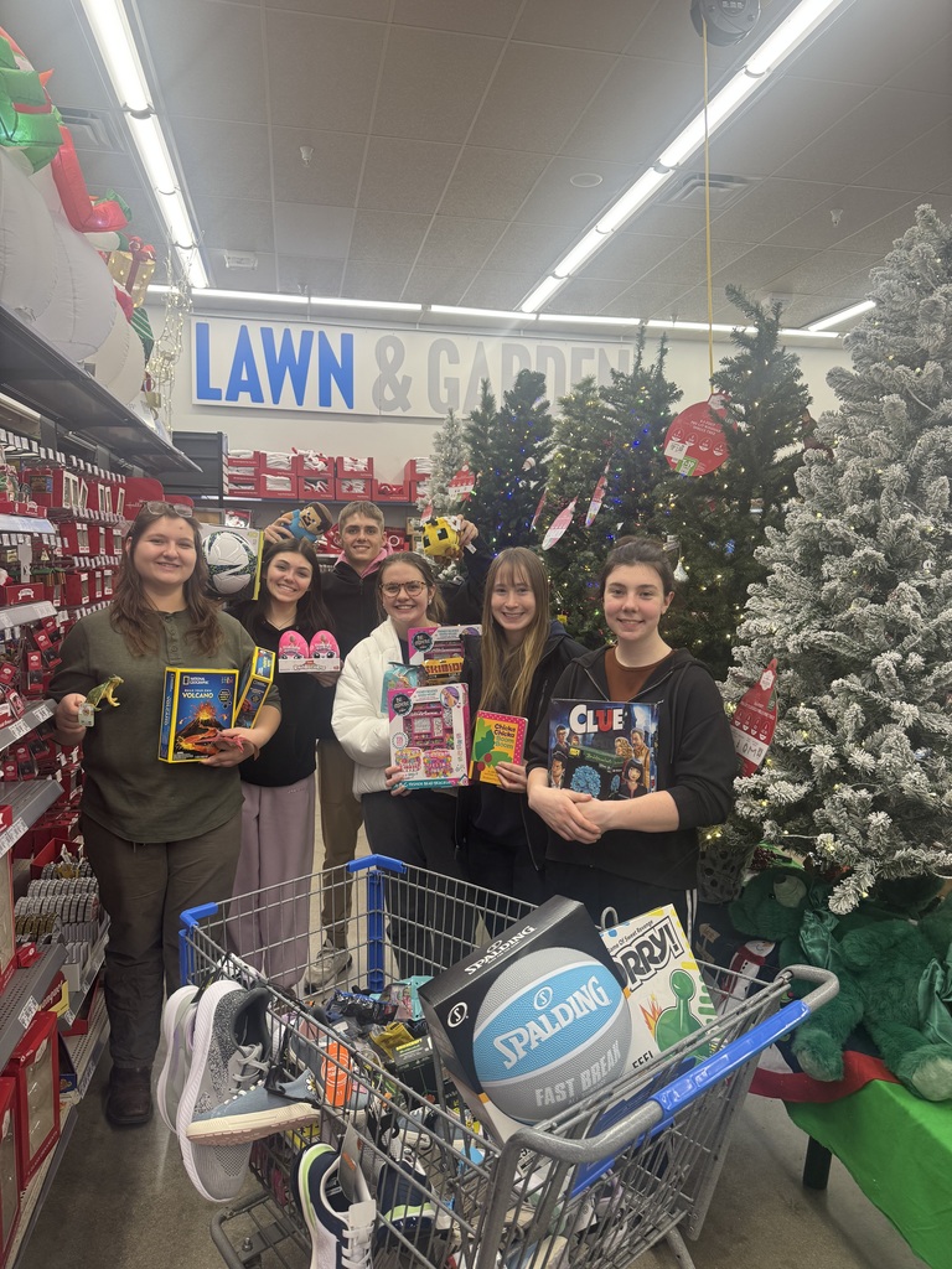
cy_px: 634
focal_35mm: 24
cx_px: 476
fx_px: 880
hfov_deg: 56.8
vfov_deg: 71.6
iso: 100
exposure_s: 1/121
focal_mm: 6.76
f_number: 1.78
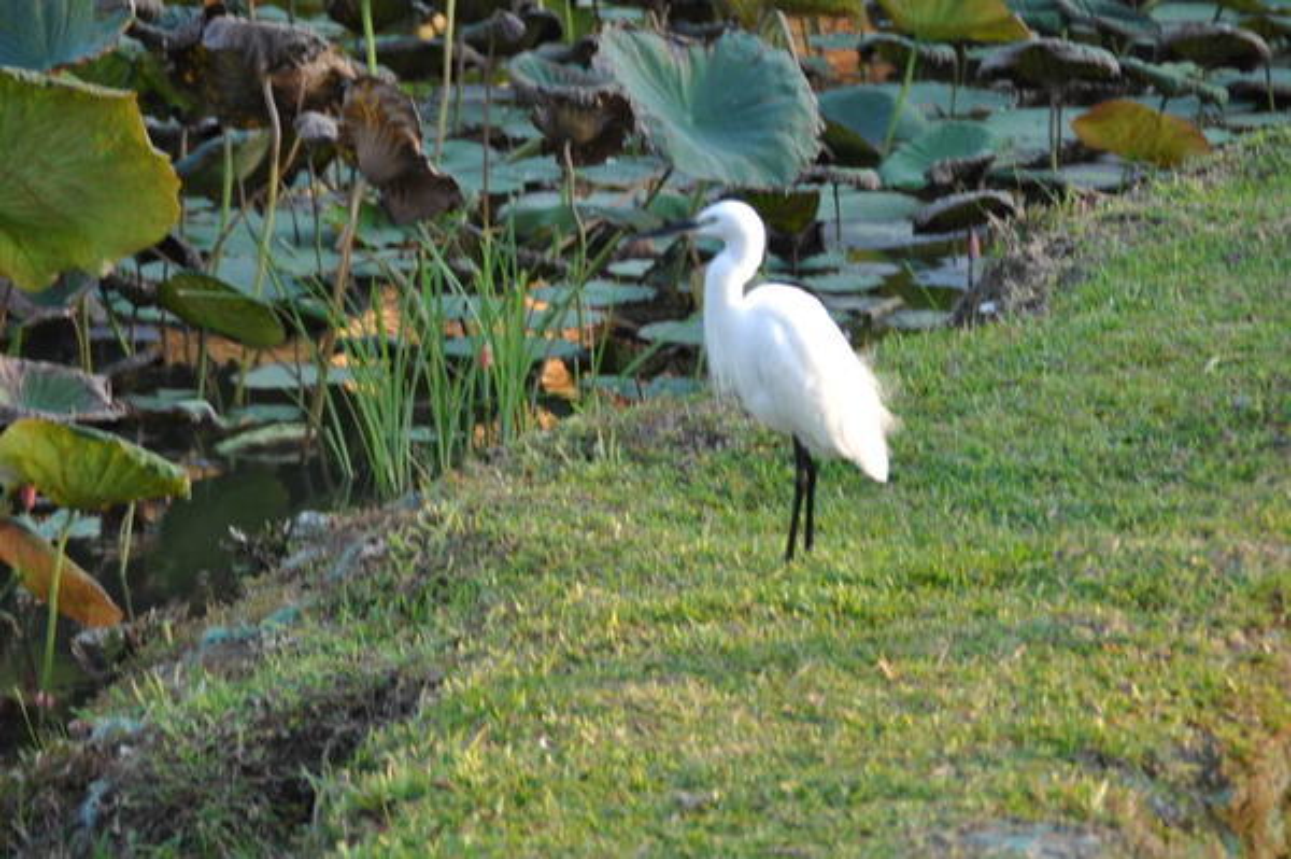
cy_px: 430
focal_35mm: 300
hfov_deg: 6.9
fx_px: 10749
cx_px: 646
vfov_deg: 4.6
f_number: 6.3
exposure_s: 1/60
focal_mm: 200
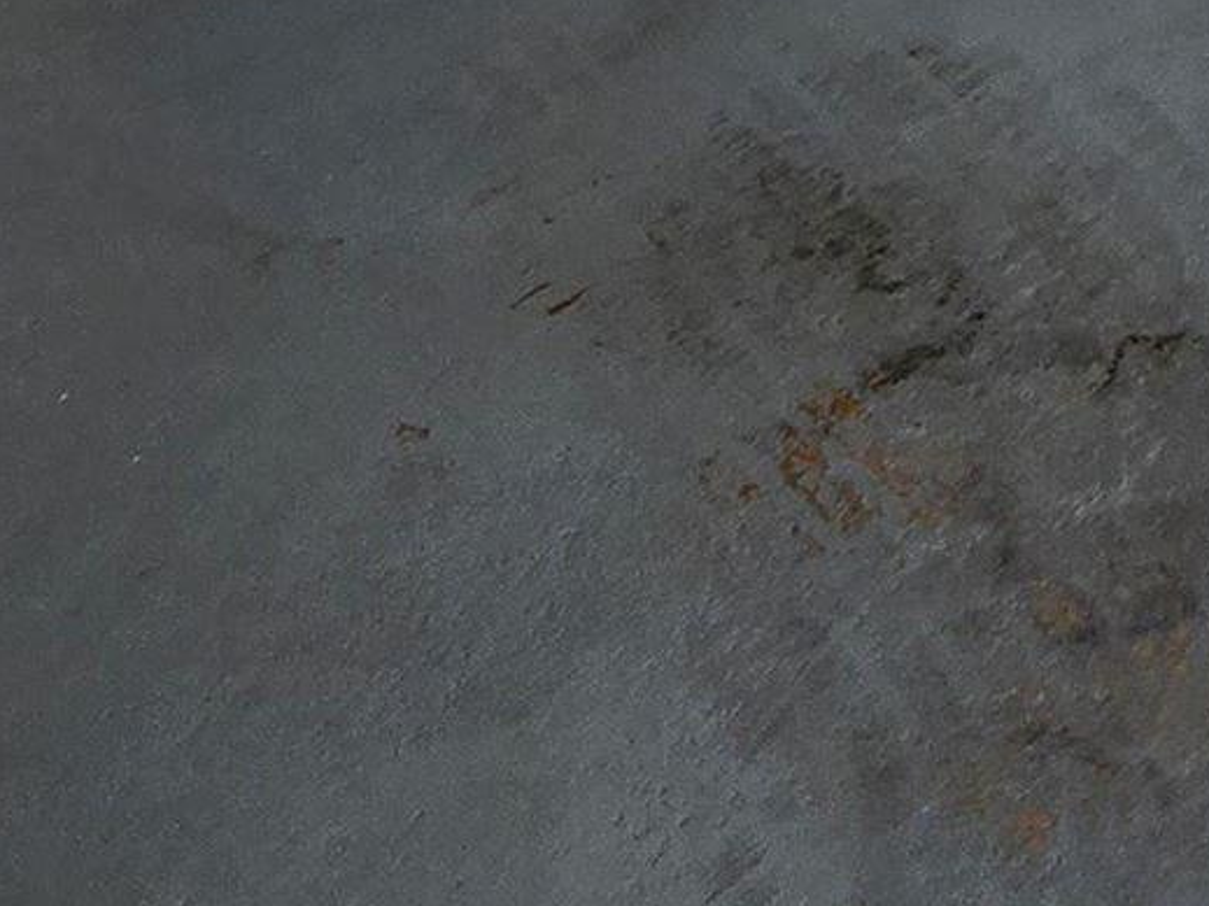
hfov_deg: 19.9
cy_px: -1213
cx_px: 2062
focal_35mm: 77
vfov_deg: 14.0
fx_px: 2689
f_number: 2.2
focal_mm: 1.74
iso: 40
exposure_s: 1/179
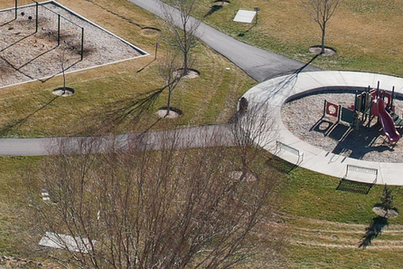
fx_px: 1130
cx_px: 9
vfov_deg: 13.2
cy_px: -38
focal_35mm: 101
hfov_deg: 19.7
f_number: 2.8
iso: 200
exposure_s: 1/2000
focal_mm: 8.38
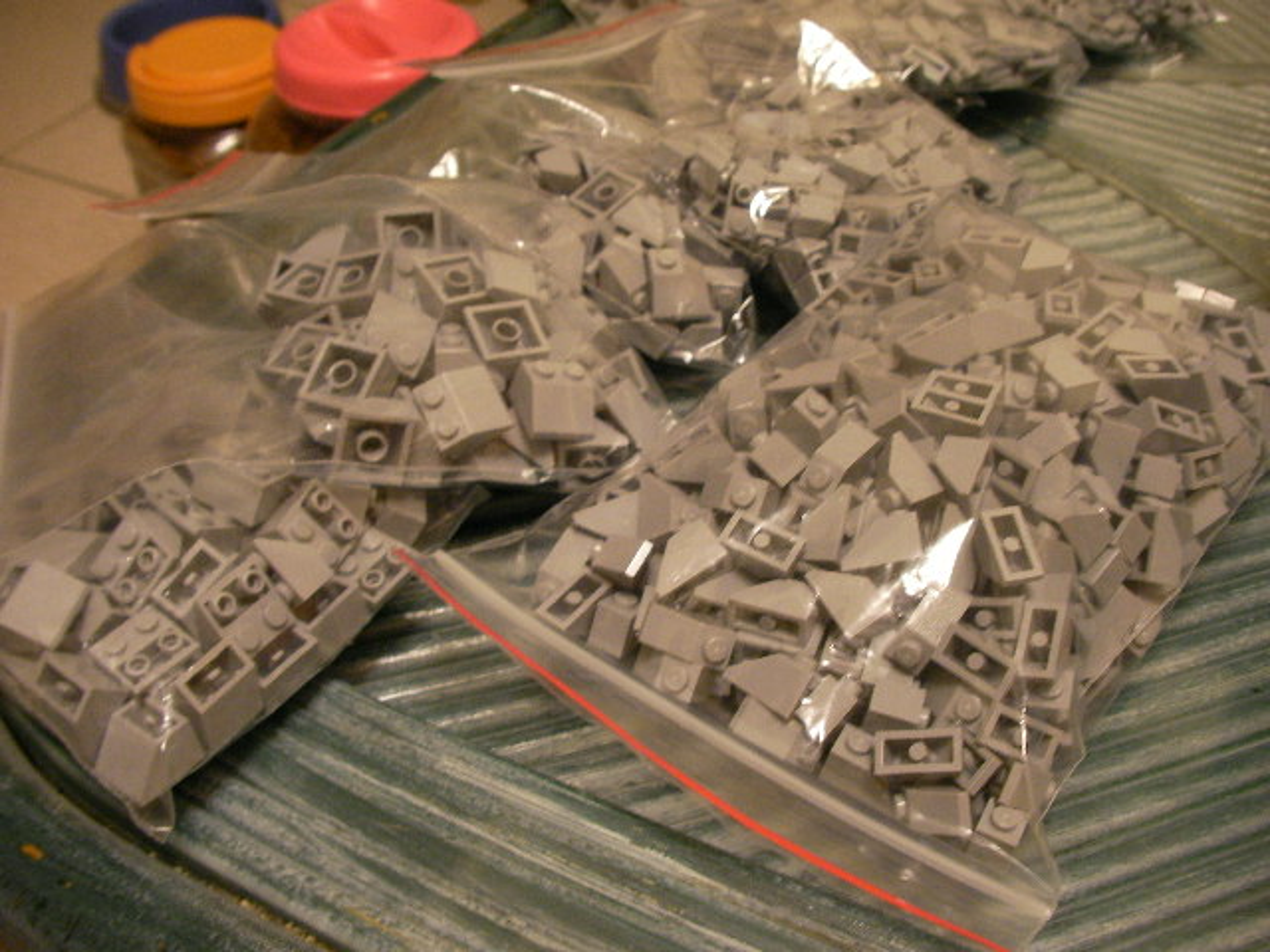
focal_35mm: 38
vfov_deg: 37.7
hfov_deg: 49.0
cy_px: 476
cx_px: 635
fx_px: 1394
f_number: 3.5
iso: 200
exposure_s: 1/6.4
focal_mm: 6.3
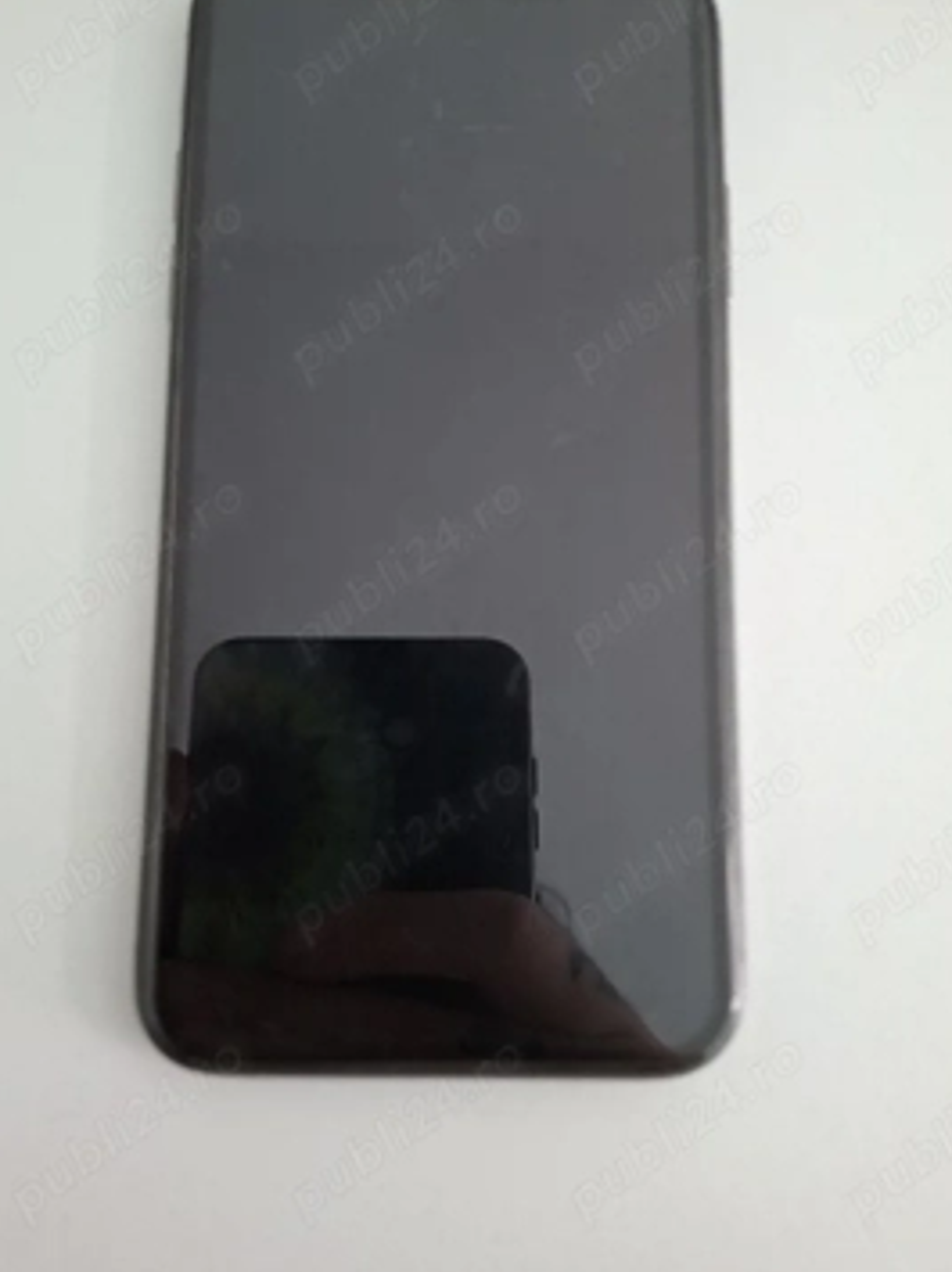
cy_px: 611
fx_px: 955
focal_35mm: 26
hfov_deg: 53.0
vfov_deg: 67.3
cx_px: 478
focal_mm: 5.54
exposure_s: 1/100
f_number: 1.8
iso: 320
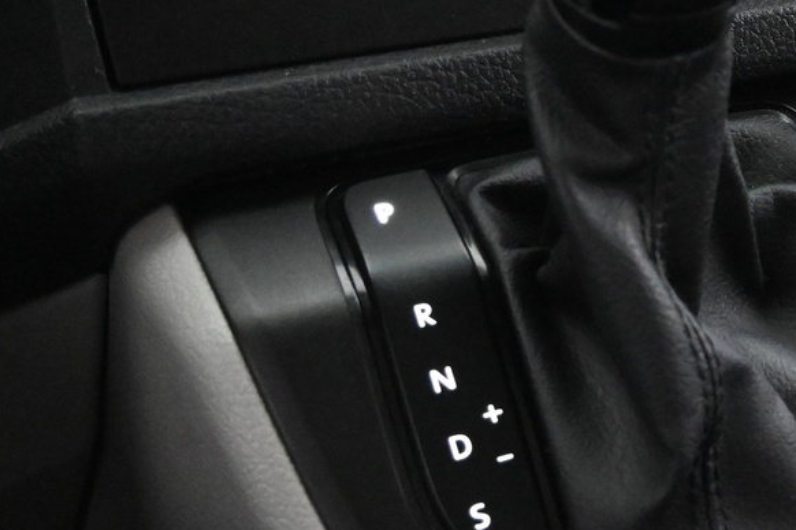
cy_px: 71
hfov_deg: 25.0
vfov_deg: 17.0
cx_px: 661
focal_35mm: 79
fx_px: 1755
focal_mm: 19
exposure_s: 1/30
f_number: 3.8
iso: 7200
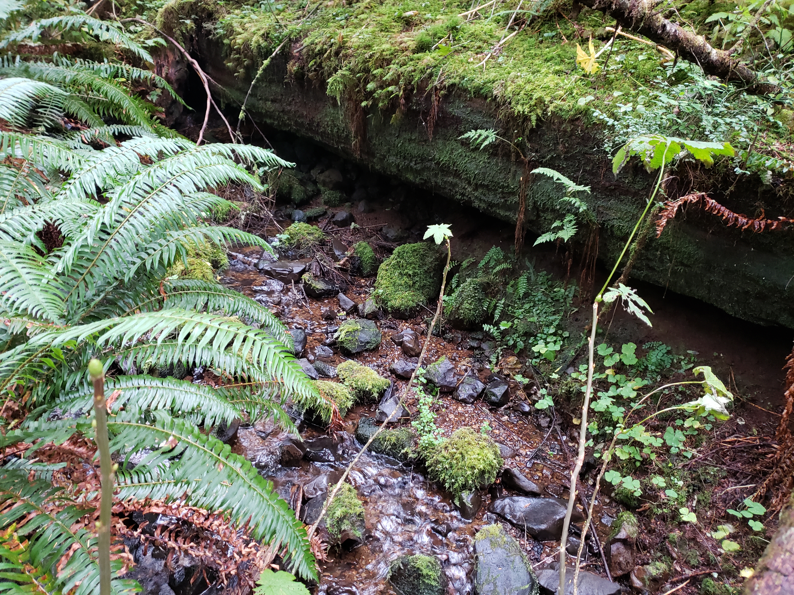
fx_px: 596
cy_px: 298
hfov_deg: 67.3
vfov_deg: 53.1
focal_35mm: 26
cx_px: 397
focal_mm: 4.3
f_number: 1.5
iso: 250
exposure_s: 1/12
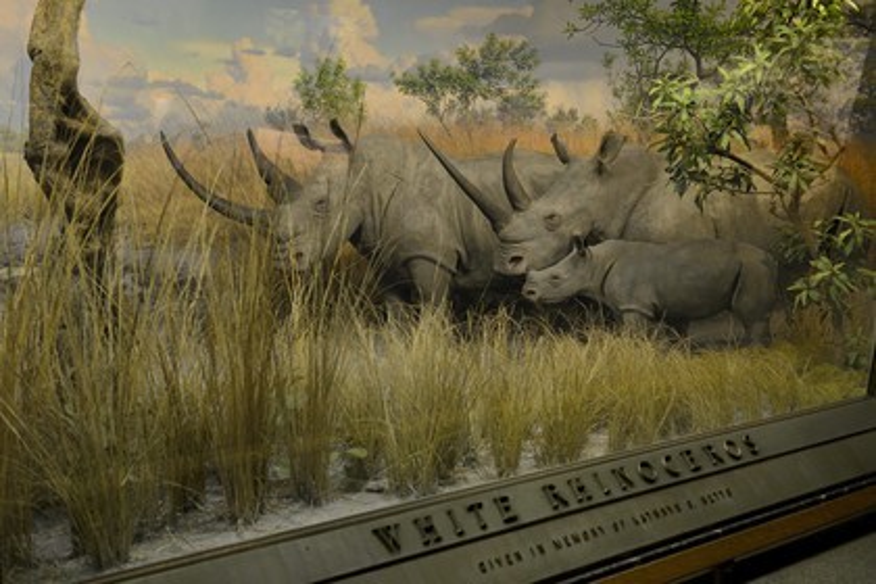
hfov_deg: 54.4
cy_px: 292
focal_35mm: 35
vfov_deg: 37.9
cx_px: 438
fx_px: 852
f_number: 3.5
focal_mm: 35
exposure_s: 1/40
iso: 1600
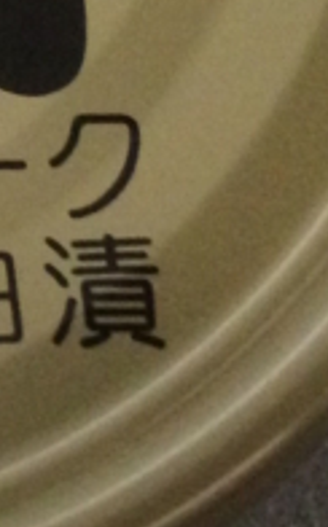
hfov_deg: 7.6
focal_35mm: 161
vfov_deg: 12.6
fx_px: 2309
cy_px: -180
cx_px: -419
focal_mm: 4.15
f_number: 2.2
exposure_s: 1/33
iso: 320
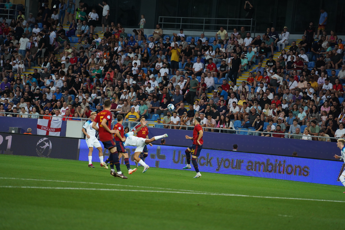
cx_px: 172
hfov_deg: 10.3
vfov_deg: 6.9
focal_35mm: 200
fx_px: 1917
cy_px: 115
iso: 2000
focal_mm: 200
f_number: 4
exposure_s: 1/1000
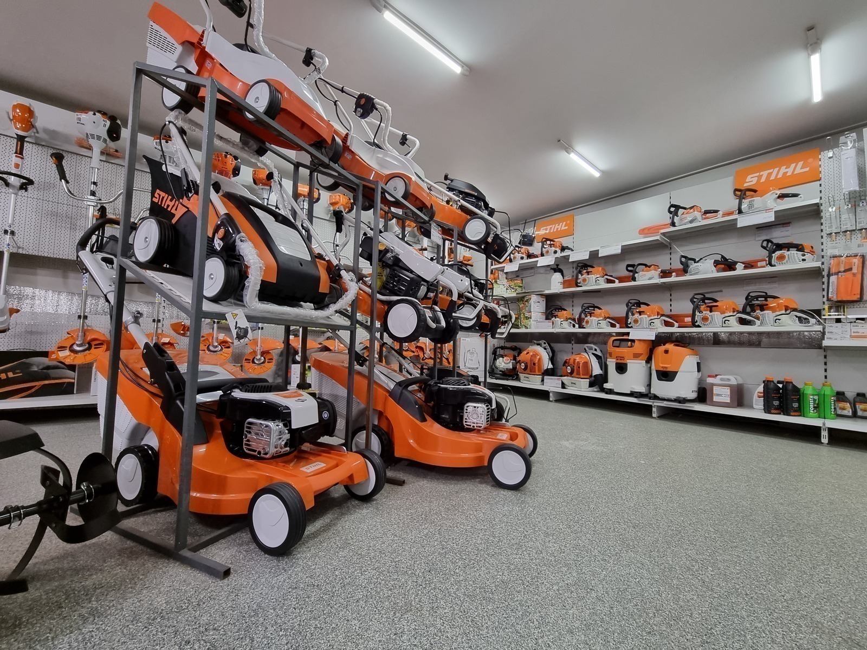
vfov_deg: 89.9
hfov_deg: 106.2
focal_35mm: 13
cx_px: 434
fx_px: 326
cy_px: 325
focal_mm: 2.2
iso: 320
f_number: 2.2
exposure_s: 1/33
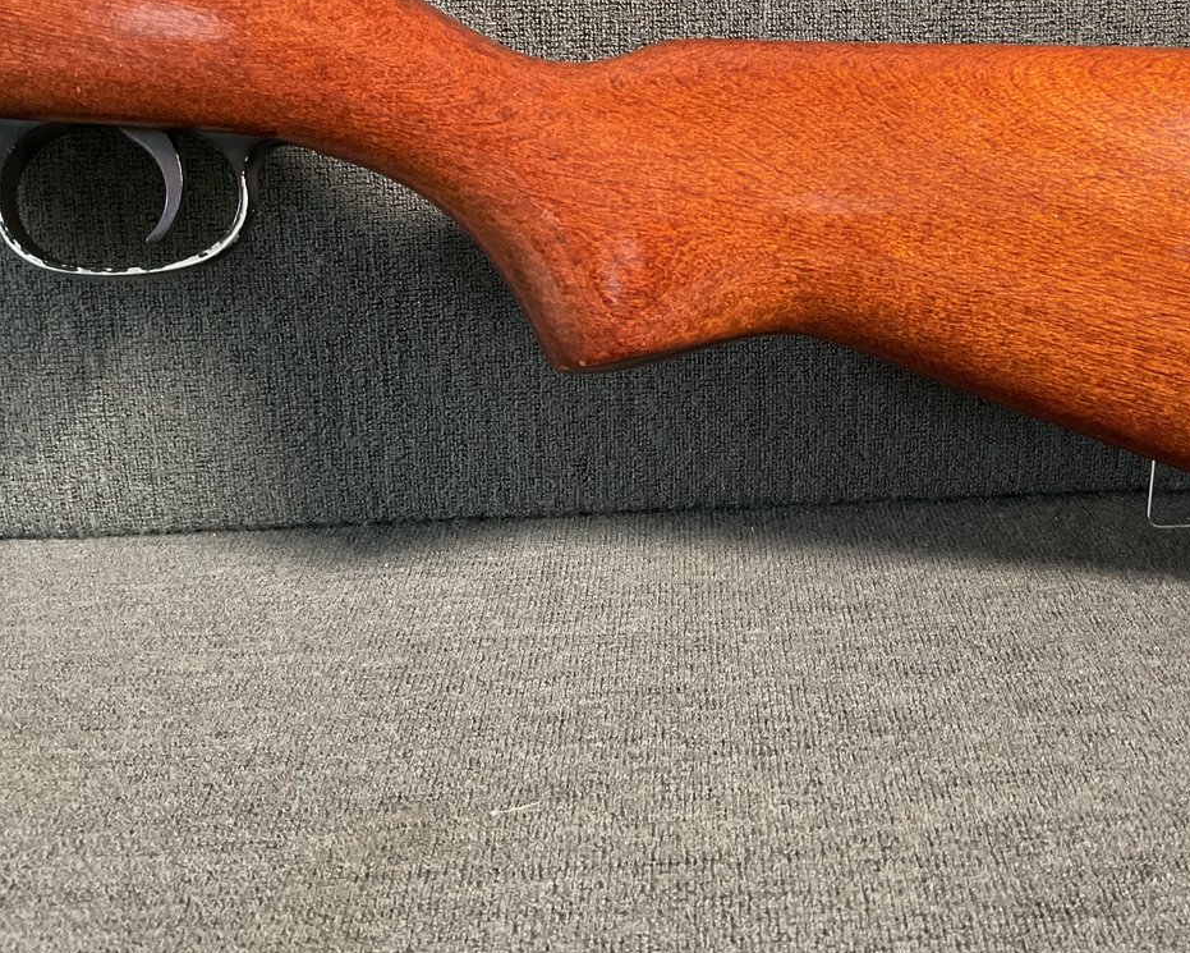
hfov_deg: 39.4
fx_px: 1620
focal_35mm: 46
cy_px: 240
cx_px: 863
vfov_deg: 32.2
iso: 200
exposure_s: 1/40
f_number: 1.8
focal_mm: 3
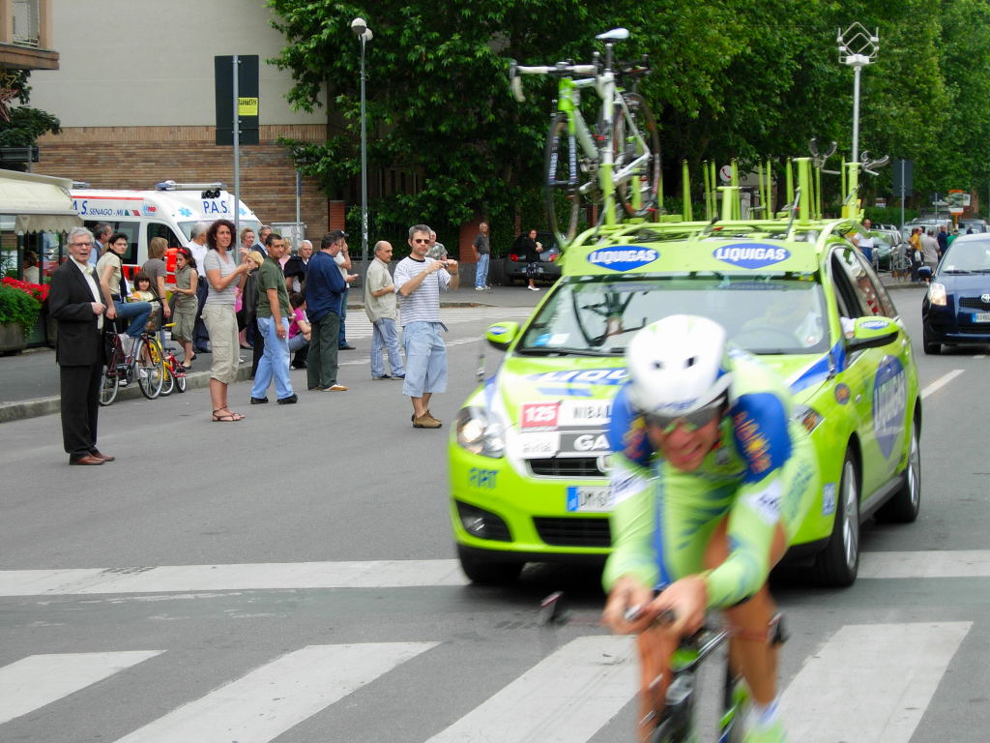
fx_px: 2946
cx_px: 495
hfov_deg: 19.1
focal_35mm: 103
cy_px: 372
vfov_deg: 14.4
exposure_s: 1/108
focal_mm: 21.5
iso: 50
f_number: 4.7
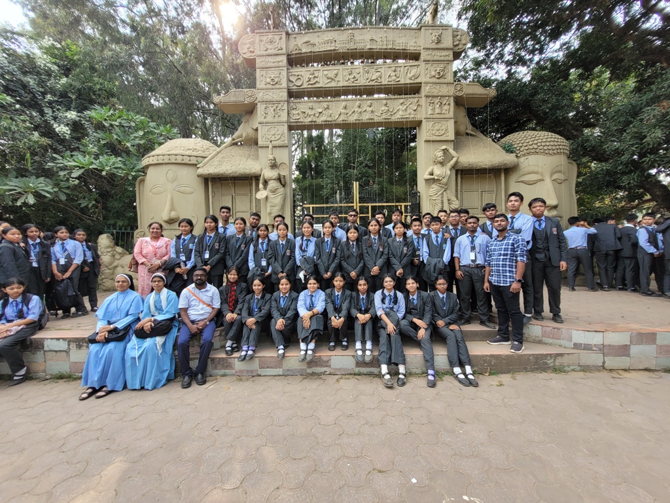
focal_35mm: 13
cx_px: 335
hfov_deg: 106.2
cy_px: 252
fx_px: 252
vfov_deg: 89.9
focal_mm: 1.74
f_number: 2.2
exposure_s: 1/244
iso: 40
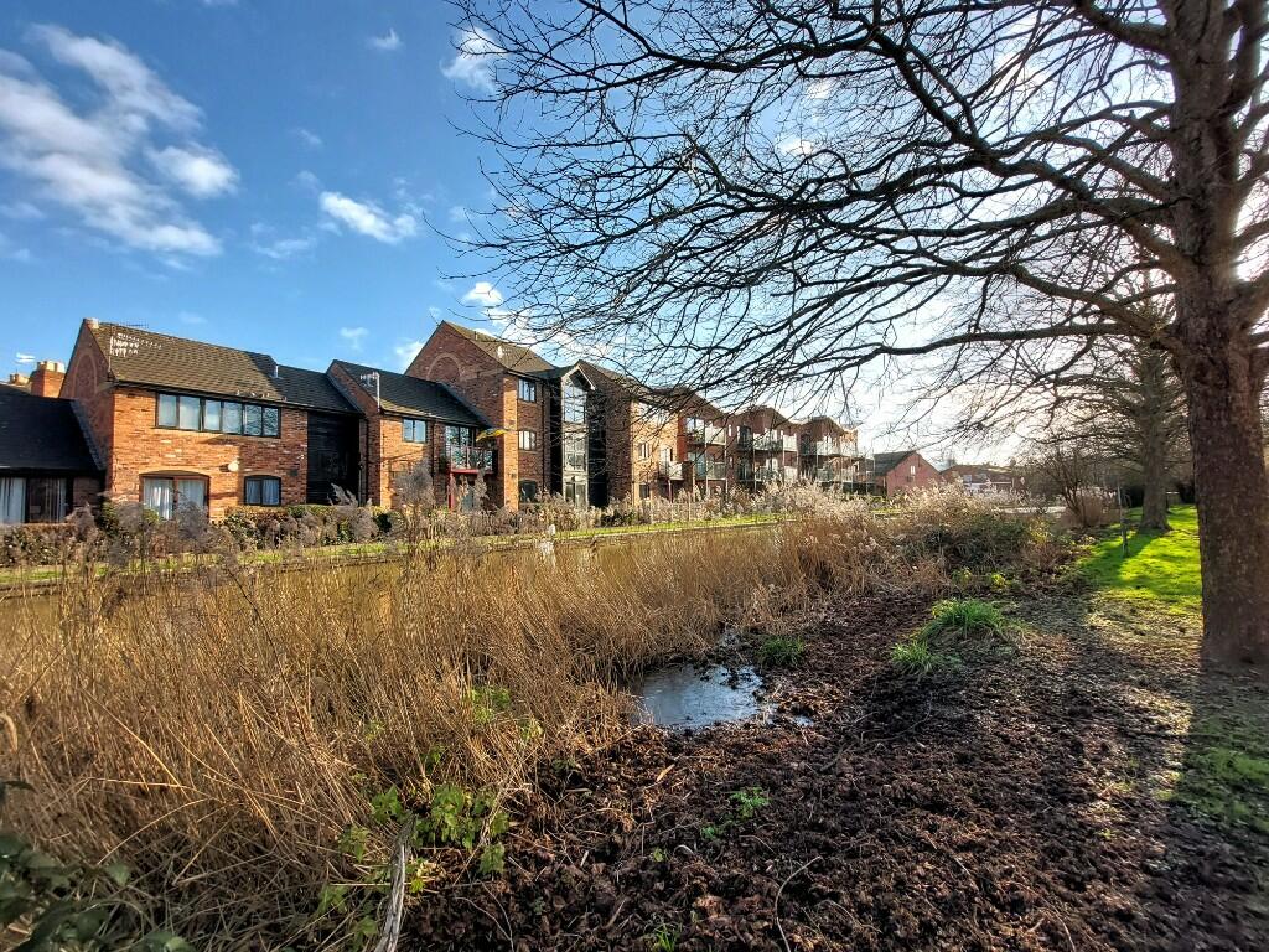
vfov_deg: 89.9
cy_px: 476
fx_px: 477
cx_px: 634
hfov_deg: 106.2
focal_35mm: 13
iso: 50
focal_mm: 1.74
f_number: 2.2
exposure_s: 1/487
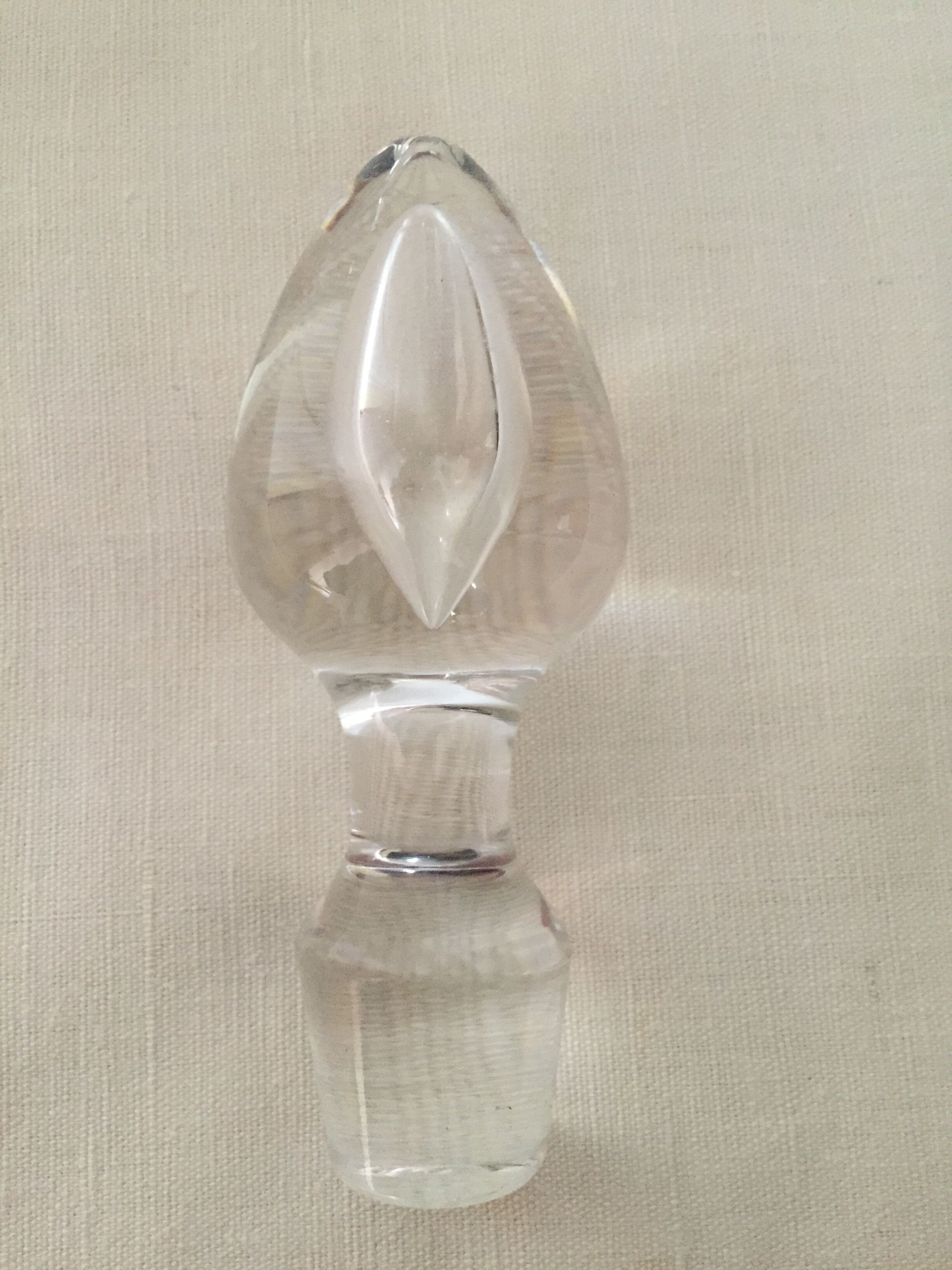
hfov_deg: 48.2
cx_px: 476
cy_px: 635
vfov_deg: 61.7
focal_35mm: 29
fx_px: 1063
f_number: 2.2
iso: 250
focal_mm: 4.15
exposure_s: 1/30
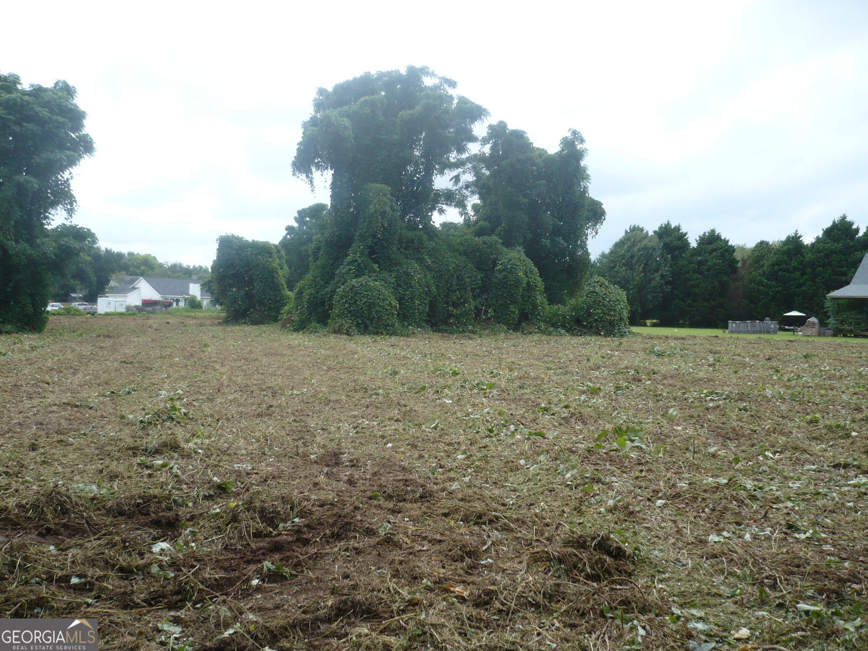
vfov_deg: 40.7
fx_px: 878
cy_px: 326
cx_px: 434
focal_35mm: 35
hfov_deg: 52.6
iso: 100
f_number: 2.8
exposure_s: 1/640
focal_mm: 5.8
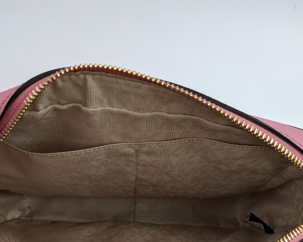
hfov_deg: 50.3
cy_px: 191
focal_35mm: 36
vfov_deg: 39.6
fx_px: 323
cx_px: 153
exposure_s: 1/279
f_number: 1.8
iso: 69
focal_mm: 4.44
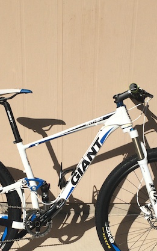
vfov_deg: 34.0
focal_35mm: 59
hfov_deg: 22.0
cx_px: 61
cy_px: 178
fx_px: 403
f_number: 2.2
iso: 32
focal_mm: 4.15
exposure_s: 1/4566
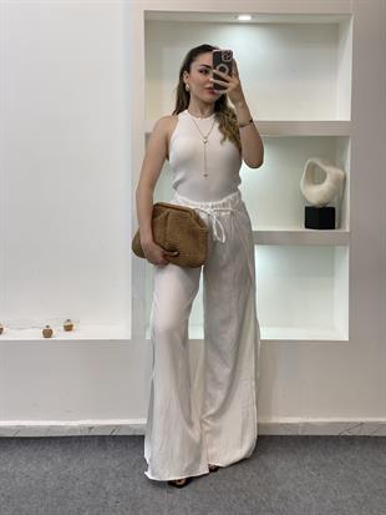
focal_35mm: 52
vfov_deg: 36.8
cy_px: 258
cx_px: 193
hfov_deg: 28.0
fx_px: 773
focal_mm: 6
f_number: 2
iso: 80
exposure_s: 1/100
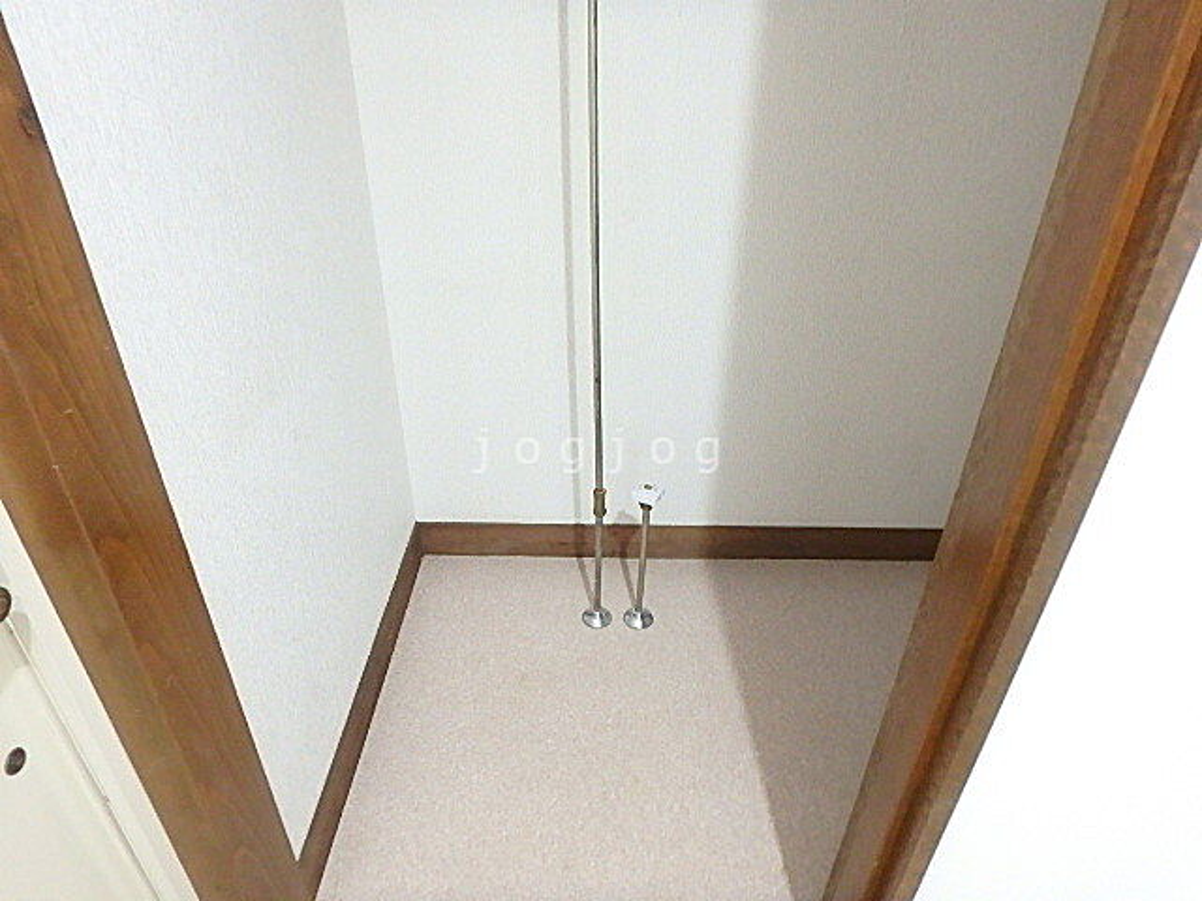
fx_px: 729
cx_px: 601
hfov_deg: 79.0
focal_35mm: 21
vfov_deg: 63.4
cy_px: 450
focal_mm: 3.7
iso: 800
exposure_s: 1/10
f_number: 3.5
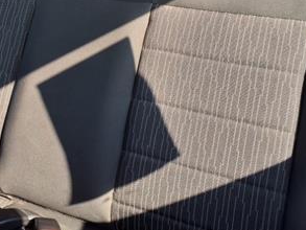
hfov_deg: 31.9
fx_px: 522
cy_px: 12
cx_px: 67
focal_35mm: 59
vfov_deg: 24.0
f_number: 1.9
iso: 40
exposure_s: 1/60.2
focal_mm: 3.58
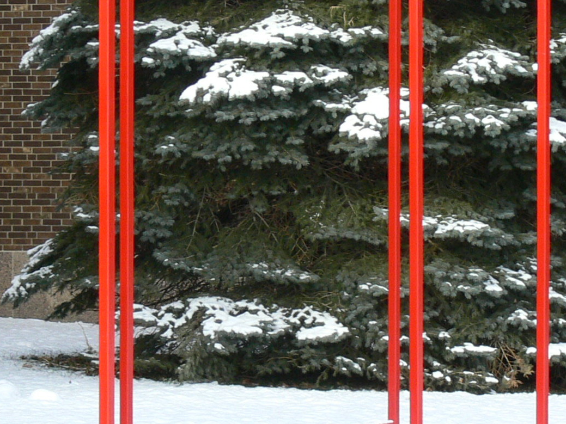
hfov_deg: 9.6
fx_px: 3384
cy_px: 184
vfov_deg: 7.2
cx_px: 238
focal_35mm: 207
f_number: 5.6
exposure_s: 1/160
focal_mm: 14.7
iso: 100
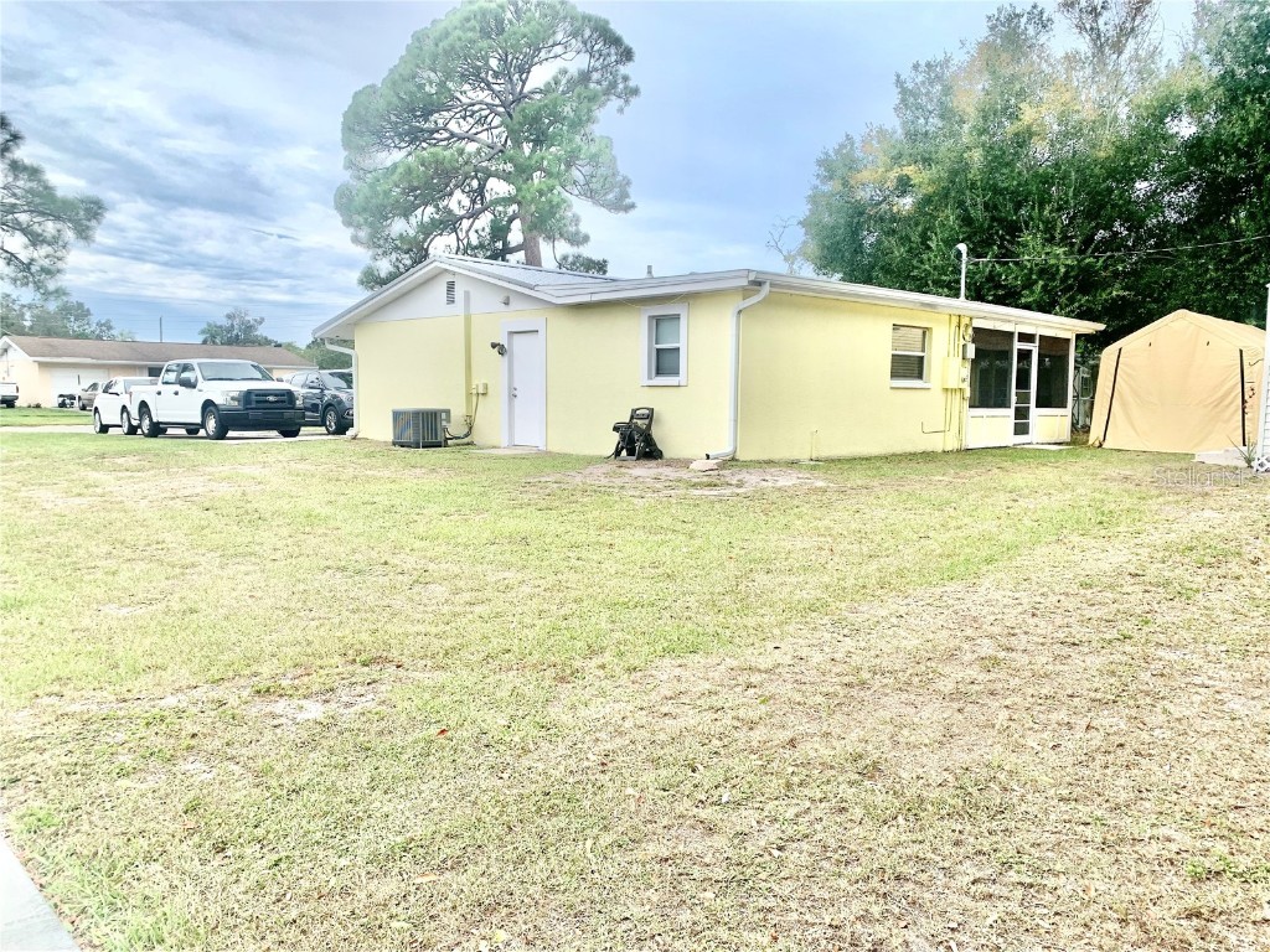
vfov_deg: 53.1
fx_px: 954
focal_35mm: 26
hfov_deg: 67.3
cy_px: 476
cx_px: 635
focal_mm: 4.25
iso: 25
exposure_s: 1/1468
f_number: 1.8
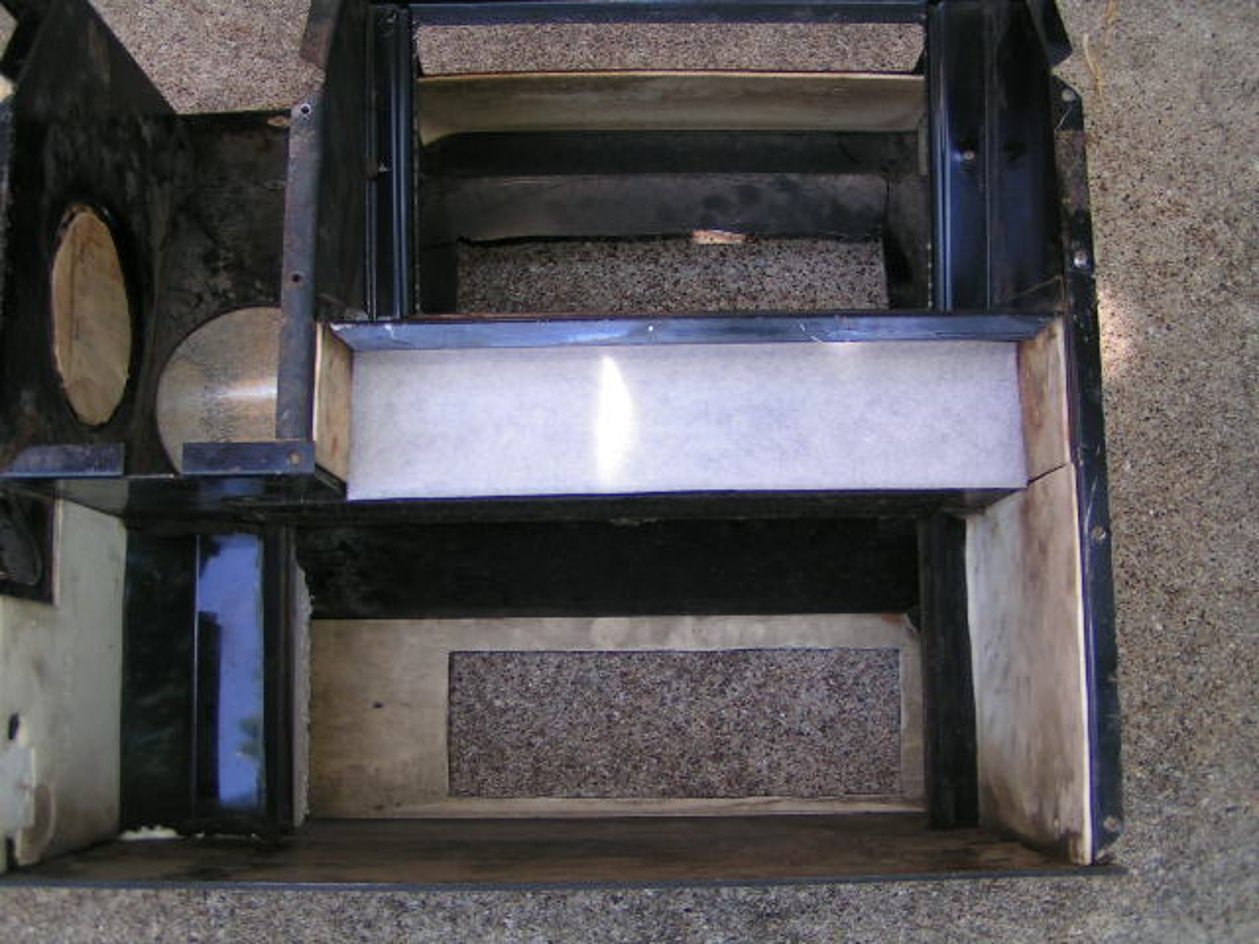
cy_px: 472
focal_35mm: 38
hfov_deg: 49.0
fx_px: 1382
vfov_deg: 37.7
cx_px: 630
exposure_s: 1/60
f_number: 2.8
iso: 50
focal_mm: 5.8
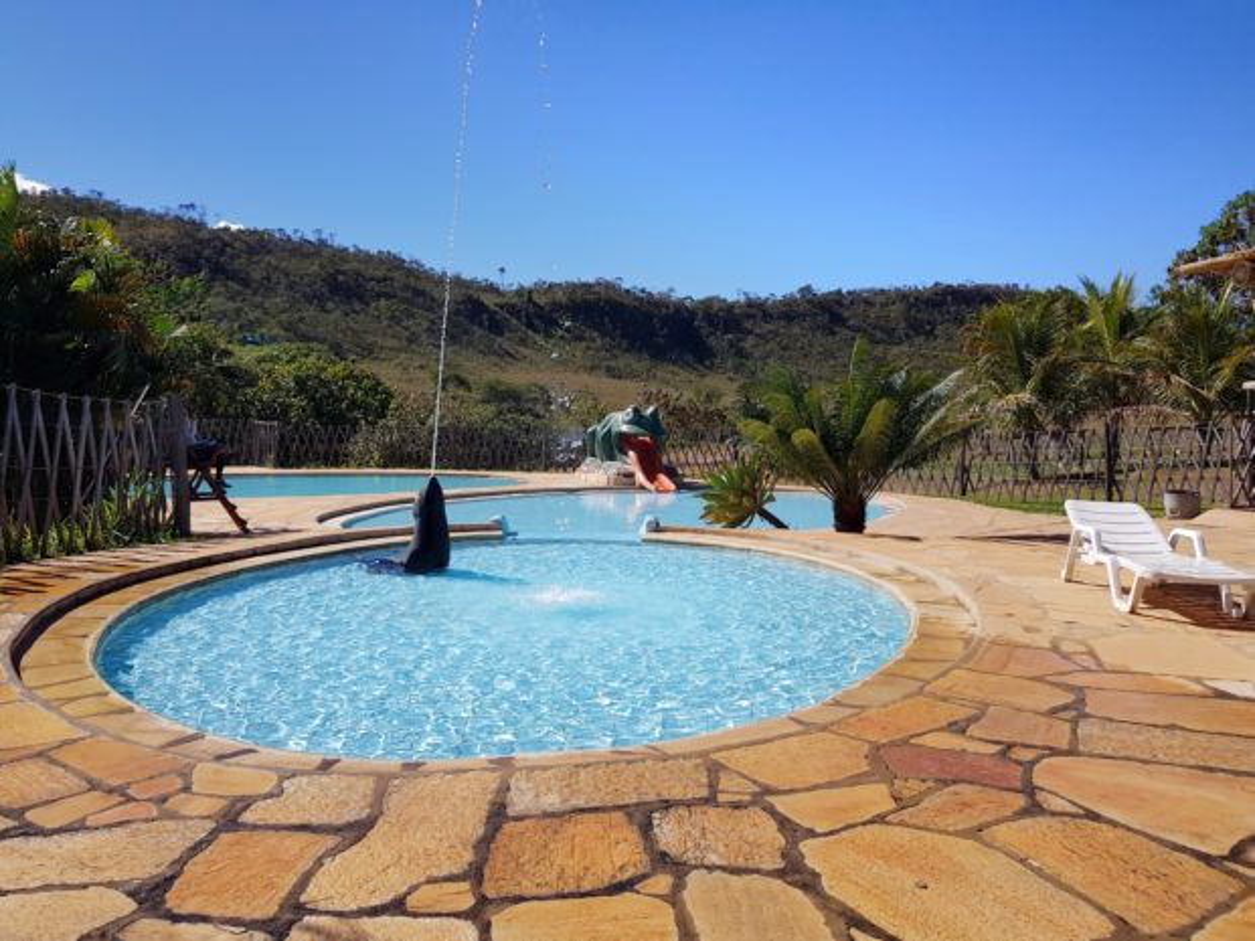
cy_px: 470
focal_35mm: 26
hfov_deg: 67.3
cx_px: 628
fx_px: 943
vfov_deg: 53.1
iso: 40
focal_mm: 4.2
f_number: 1.7
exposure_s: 1/3048
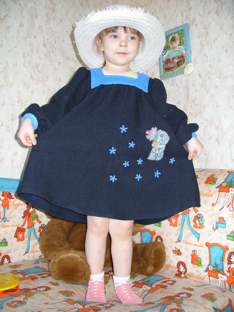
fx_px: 343
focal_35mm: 38
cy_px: 156
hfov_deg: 37.7
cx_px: 117
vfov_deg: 49.0
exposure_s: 1/30
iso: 50
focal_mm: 7.8
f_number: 2.8
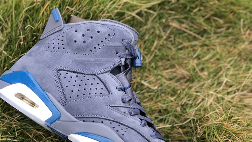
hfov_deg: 32.8
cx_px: 117
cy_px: 104
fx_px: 428
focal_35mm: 64
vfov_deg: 18.7
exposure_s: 1/100
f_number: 2.4
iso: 25
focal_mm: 6
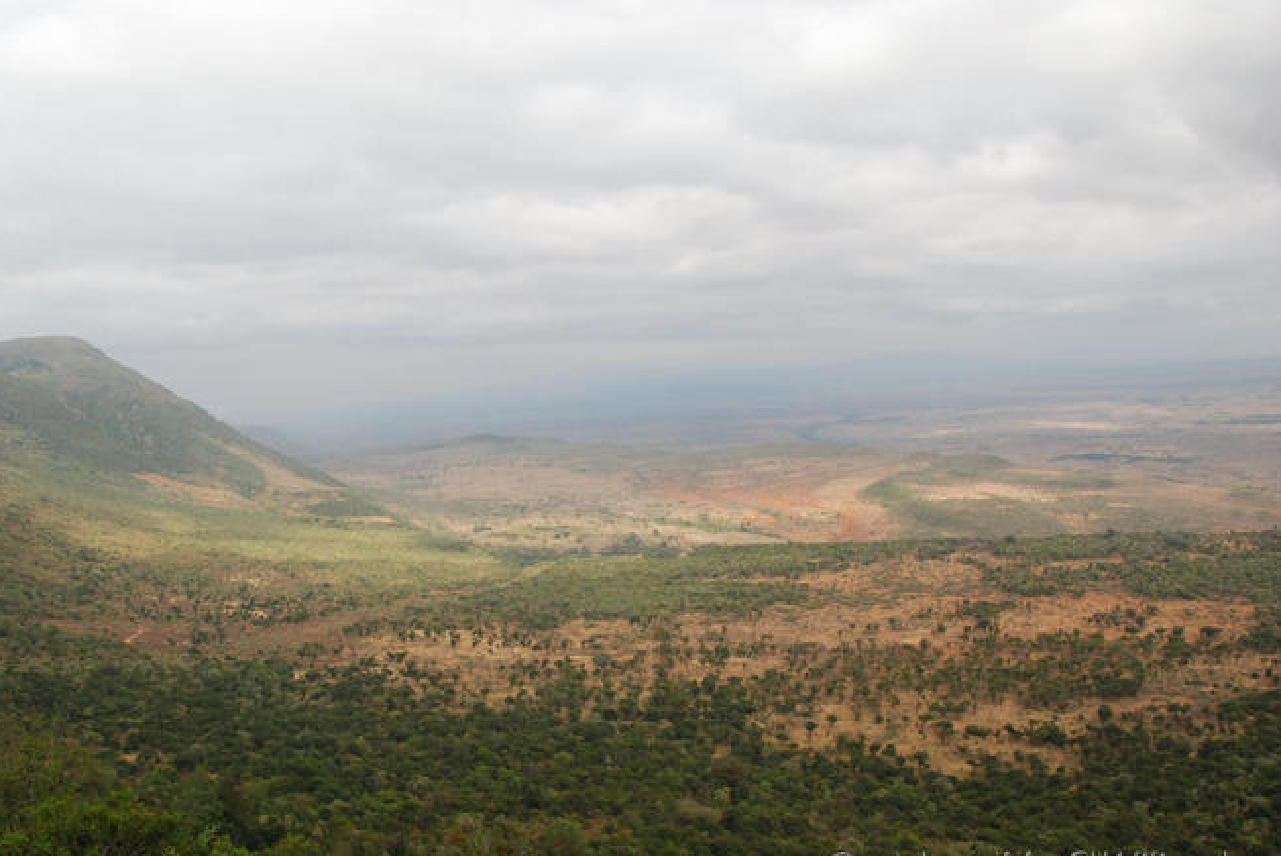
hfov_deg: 63.5
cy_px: 457
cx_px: 597
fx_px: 1033
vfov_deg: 45.0
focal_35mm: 29
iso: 640
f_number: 11
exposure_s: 1/500
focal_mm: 18
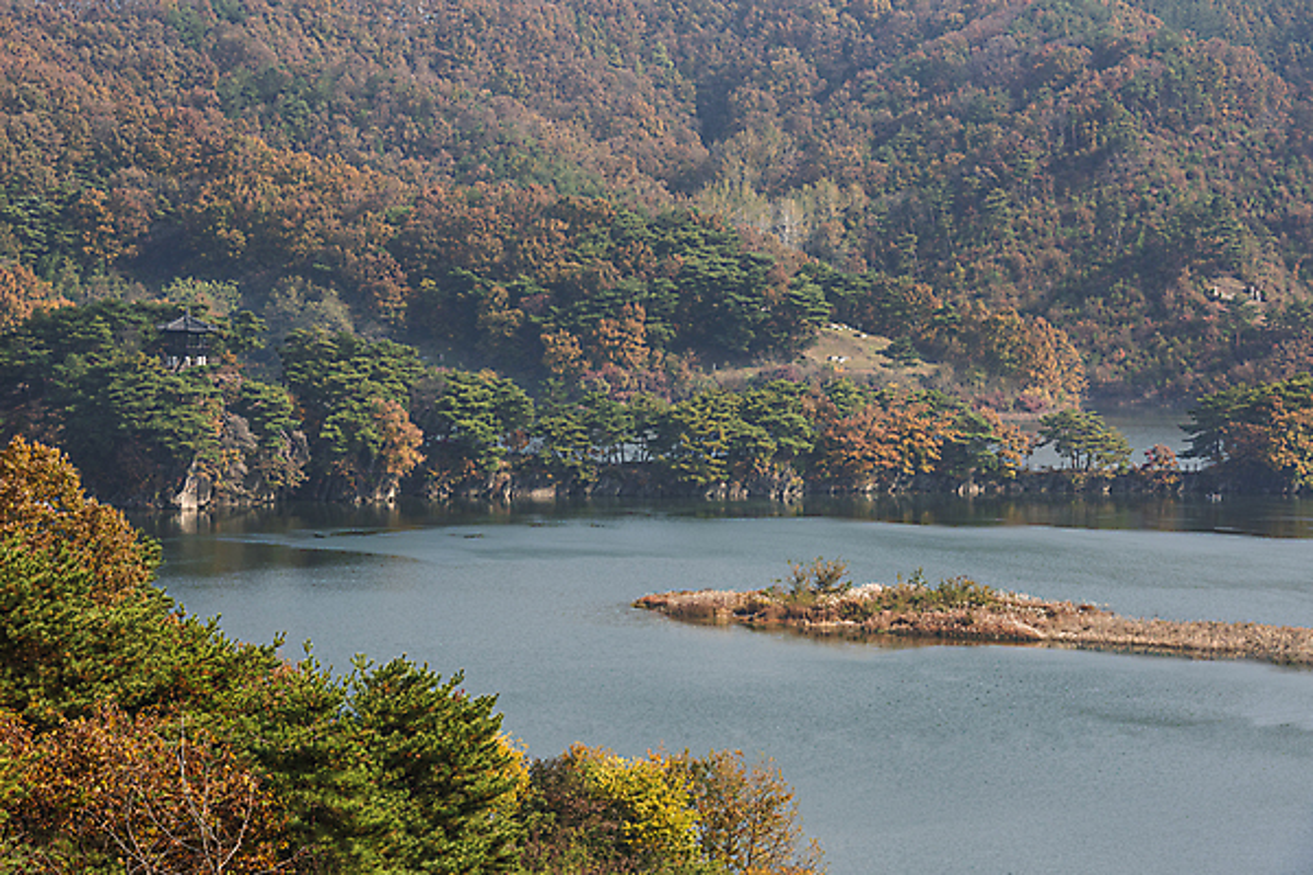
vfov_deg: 11.2
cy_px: 438
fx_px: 4449
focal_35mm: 122
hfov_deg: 16.8
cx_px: 656
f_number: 11
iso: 200
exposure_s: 1/200
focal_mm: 122
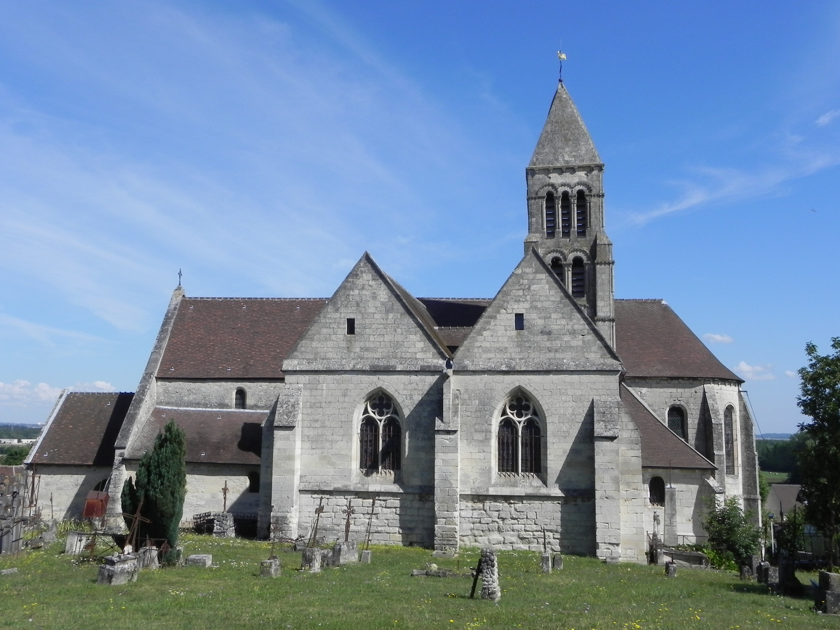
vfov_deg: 38.7
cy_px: 315
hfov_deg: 50.1
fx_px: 898
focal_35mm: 37
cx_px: 420
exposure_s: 1/438
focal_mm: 6.6
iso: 160
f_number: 8
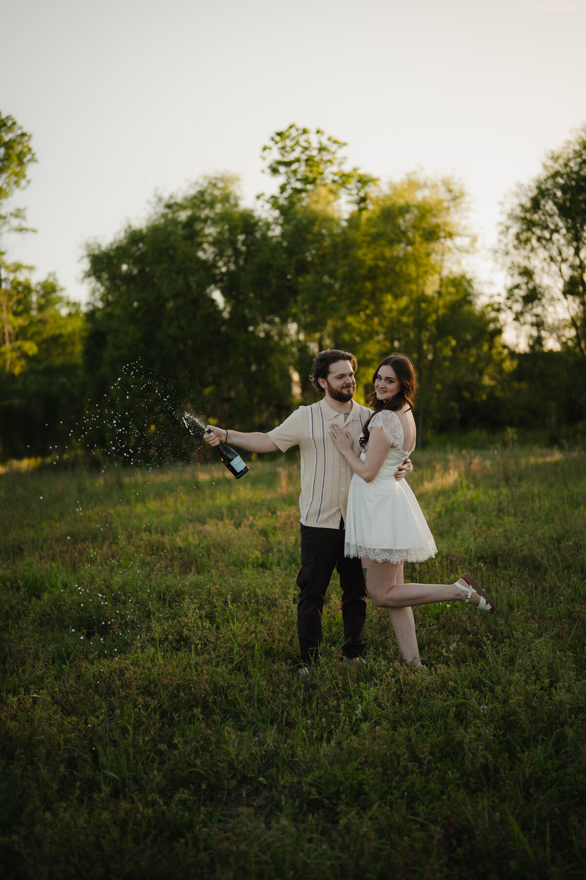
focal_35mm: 50
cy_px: 440
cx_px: 293
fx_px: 1221
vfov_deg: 39.6
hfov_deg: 27.0
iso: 100
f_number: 1.4
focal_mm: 50
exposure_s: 1/2000
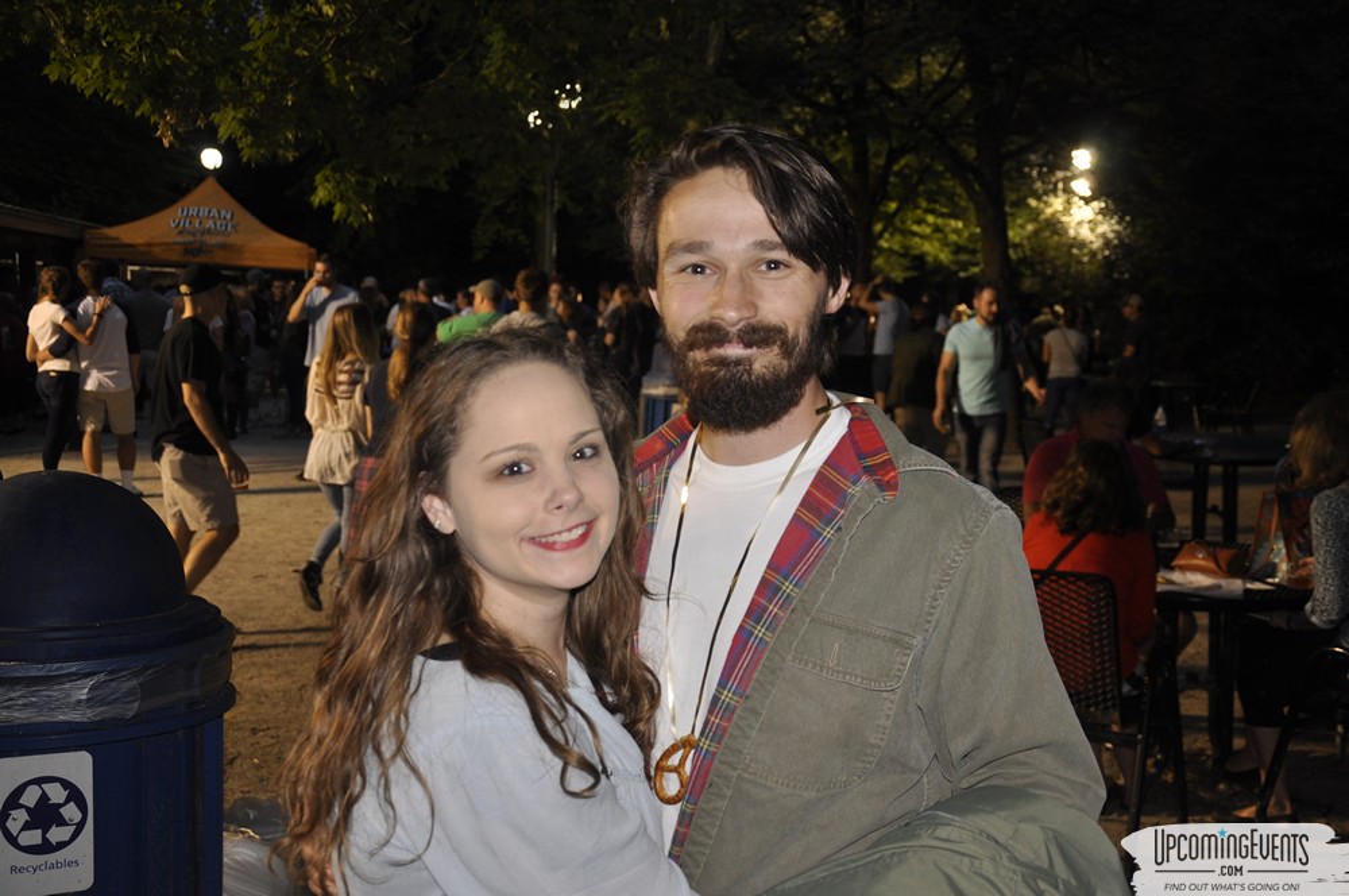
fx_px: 1572
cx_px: 674
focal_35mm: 42
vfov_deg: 31.8
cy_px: 448
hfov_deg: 46.5
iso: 400
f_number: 4
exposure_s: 1/60
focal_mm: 28
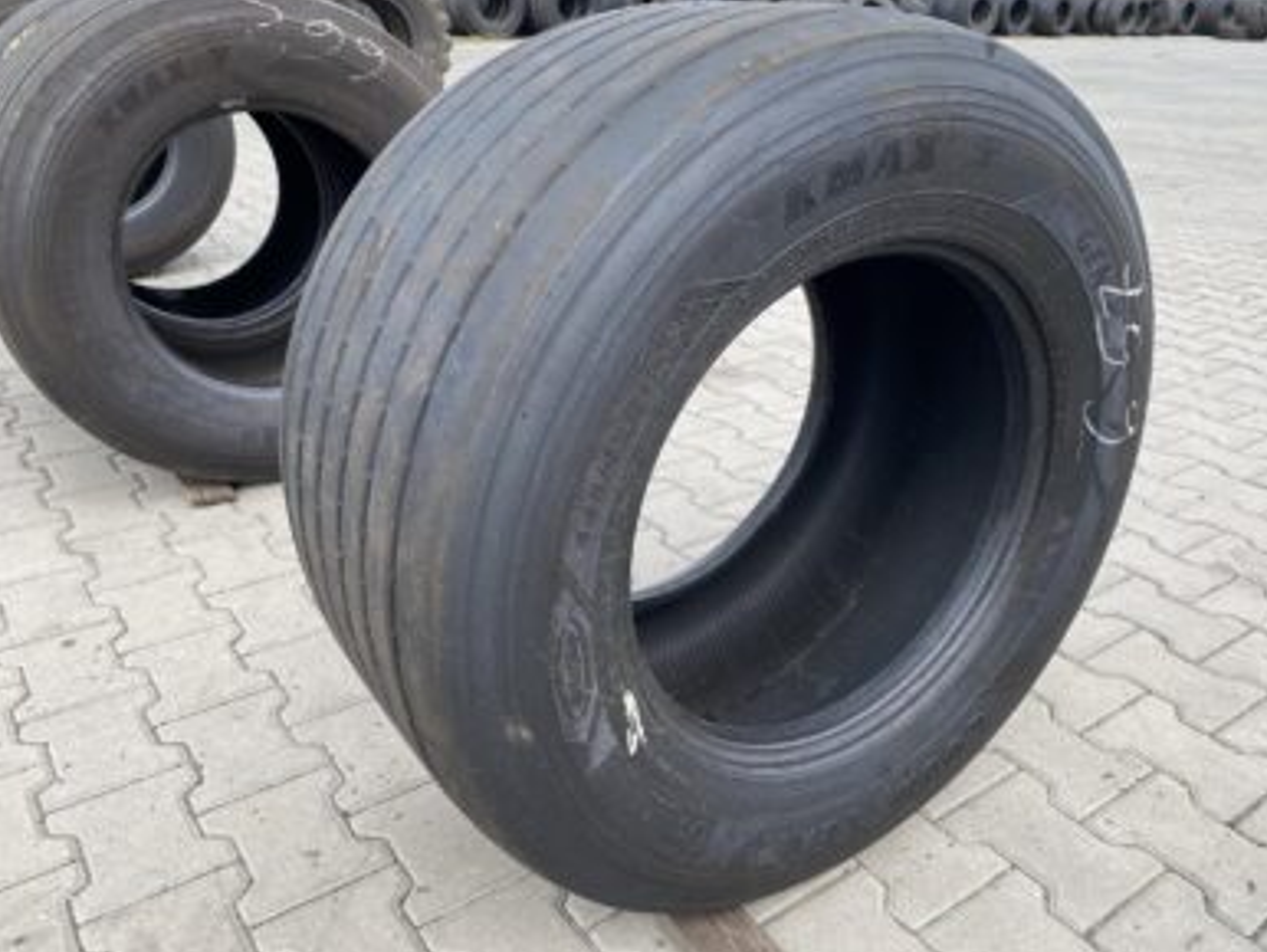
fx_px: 1062
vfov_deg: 48.3
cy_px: 458
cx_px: 676
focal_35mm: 29
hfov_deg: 61.6
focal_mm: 4.25
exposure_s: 1/404
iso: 32
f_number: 1.8
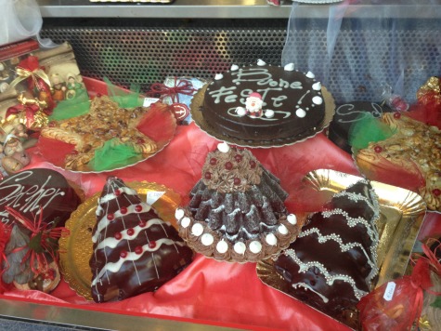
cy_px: 166
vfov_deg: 40.7
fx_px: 446
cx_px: 220
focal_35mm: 35
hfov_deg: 52.6
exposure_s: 1/30
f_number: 2.4
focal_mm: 4.28
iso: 64
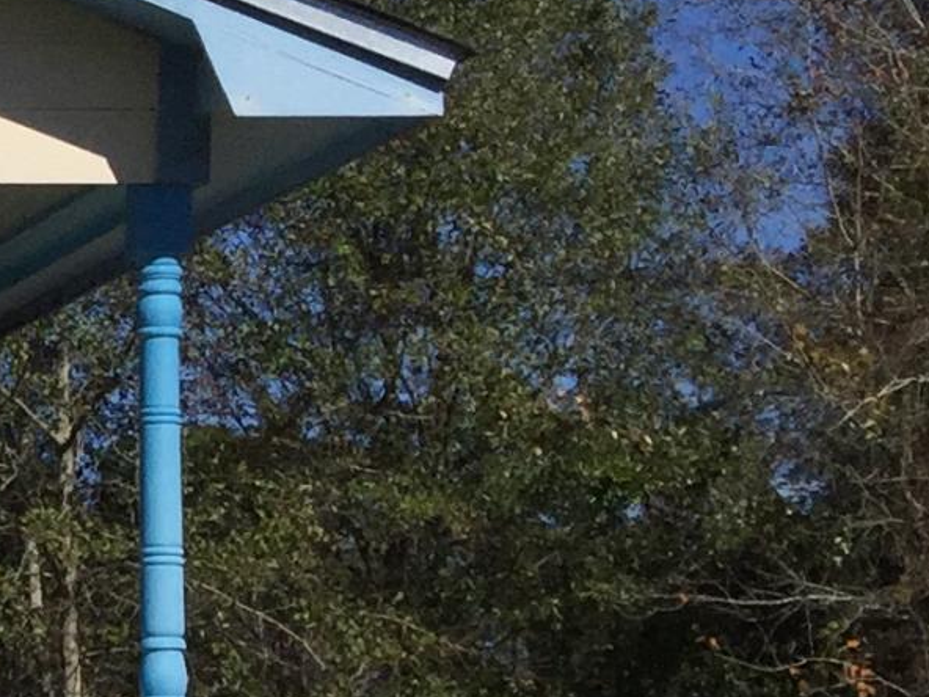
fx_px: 3945
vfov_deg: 10.0
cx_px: -1401
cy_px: 662
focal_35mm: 147
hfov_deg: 11.0
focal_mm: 4.15
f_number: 2.2
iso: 32
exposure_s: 1/6623
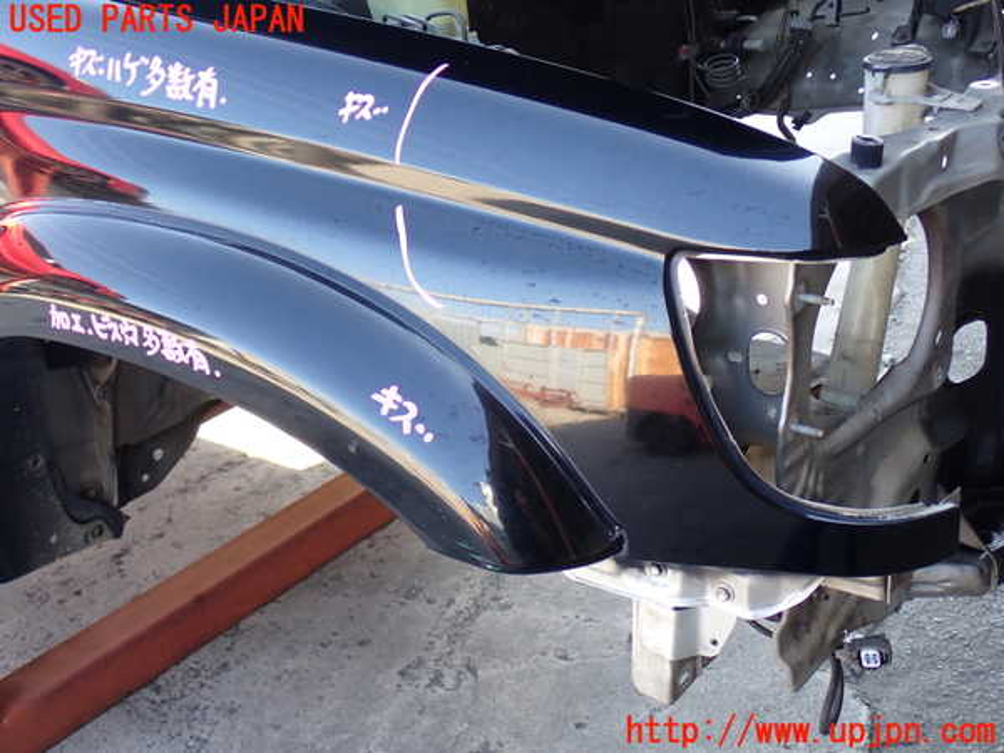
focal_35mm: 44
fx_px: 1276
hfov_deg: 42.9
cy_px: 376
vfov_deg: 32.9
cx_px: 502
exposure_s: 1/80
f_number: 2.9
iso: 200
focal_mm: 7.84
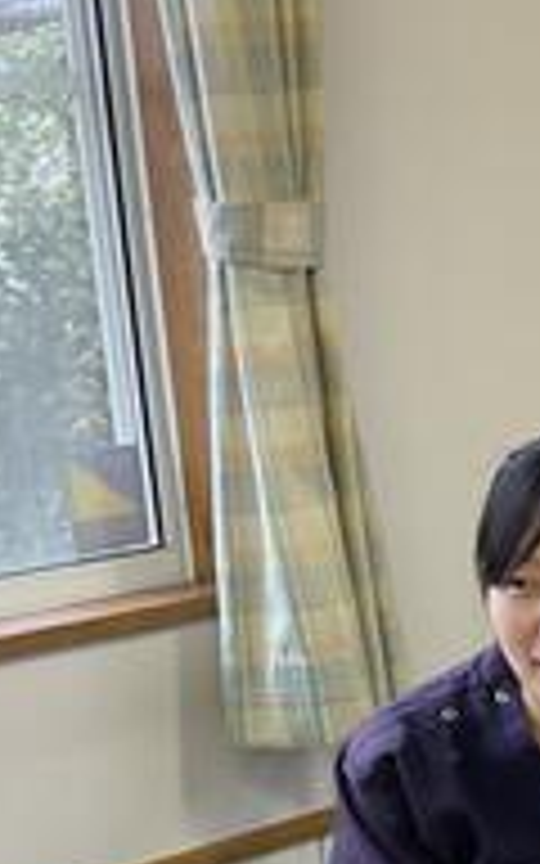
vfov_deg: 20.9
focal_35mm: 96
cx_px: 954
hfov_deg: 12.5
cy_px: 855
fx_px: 2260
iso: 32
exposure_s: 1/50
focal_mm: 3
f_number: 1.8
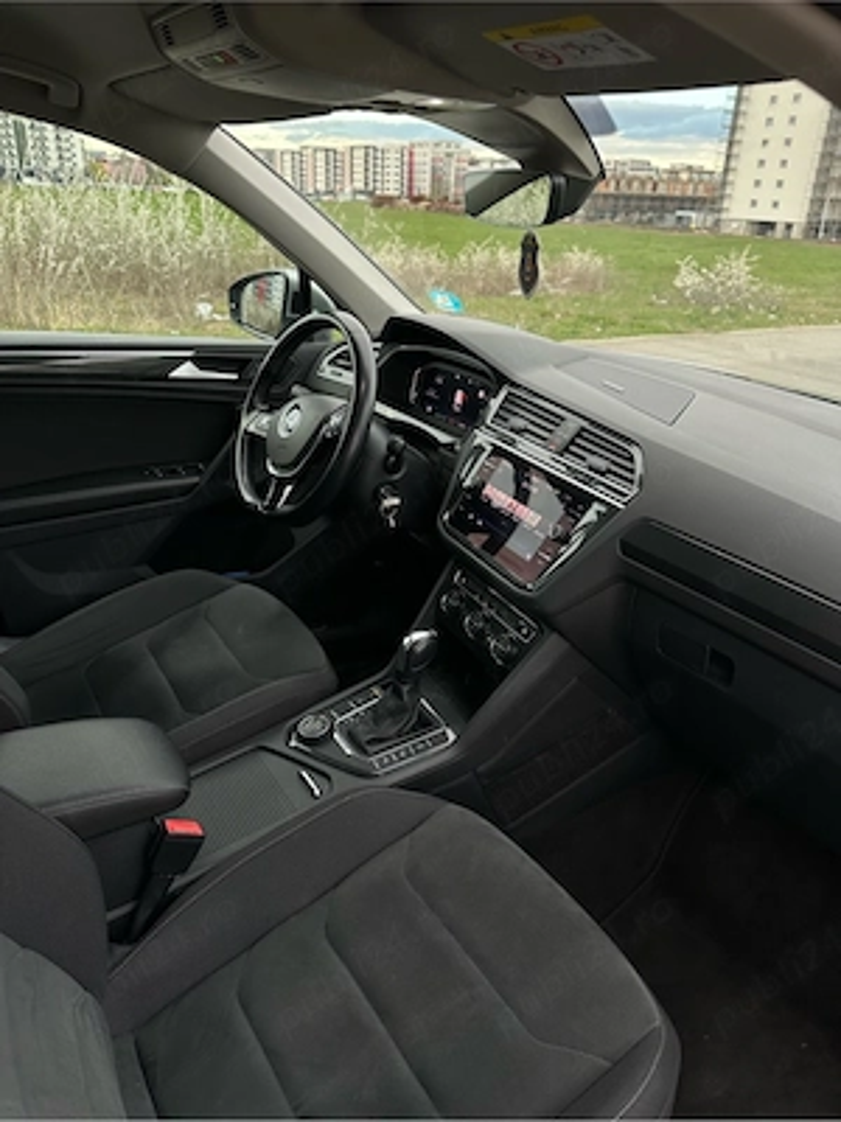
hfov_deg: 56.8
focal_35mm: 24
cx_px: 420
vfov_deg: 71.6
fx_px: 777
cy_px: 561
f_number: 1.78
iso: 100
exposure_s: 1/121
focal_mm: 6.86
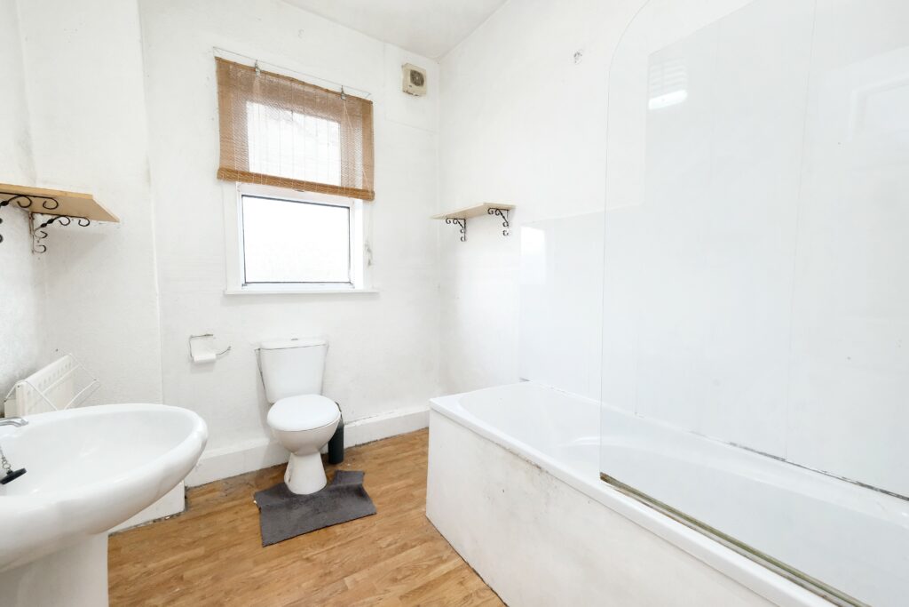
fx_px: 379
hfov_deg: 100.4
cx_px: 454
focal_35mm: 15
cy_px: 304
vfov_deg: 77.3
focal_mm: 10
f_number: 5.6
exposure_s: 1/34
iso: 4000
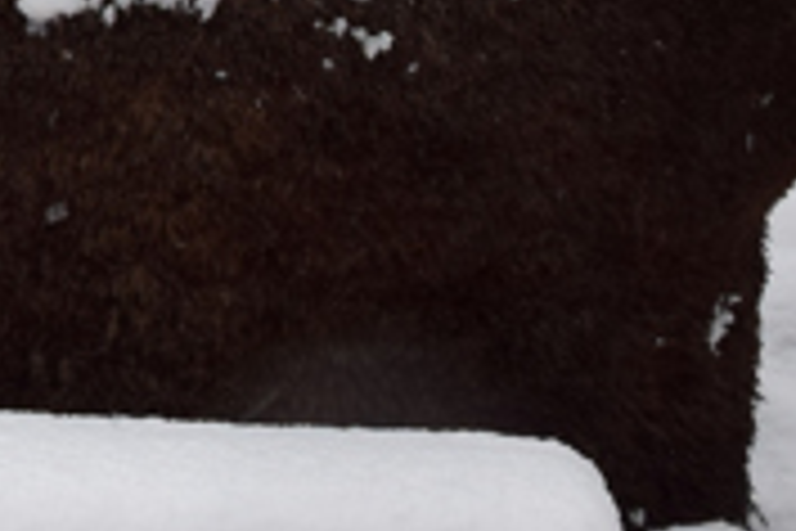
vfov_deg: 6.8
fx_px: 4223
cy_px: -778
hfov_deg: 10.2
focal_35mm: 191
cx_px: -585
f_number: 9
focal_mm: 22
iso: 400
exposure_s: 1/80
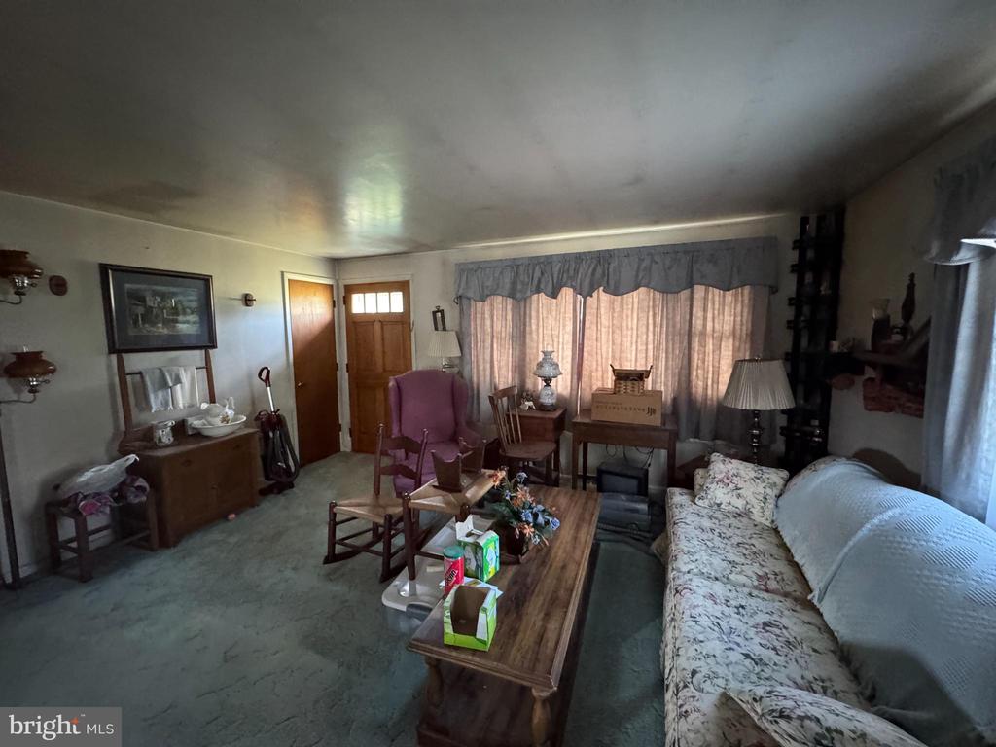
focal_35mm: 14
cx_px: 498
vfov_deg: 85.7
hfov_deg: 102.1
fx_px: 403
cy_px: 374
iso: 1250
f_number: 2.2
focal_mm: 2.22
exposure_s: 1/41
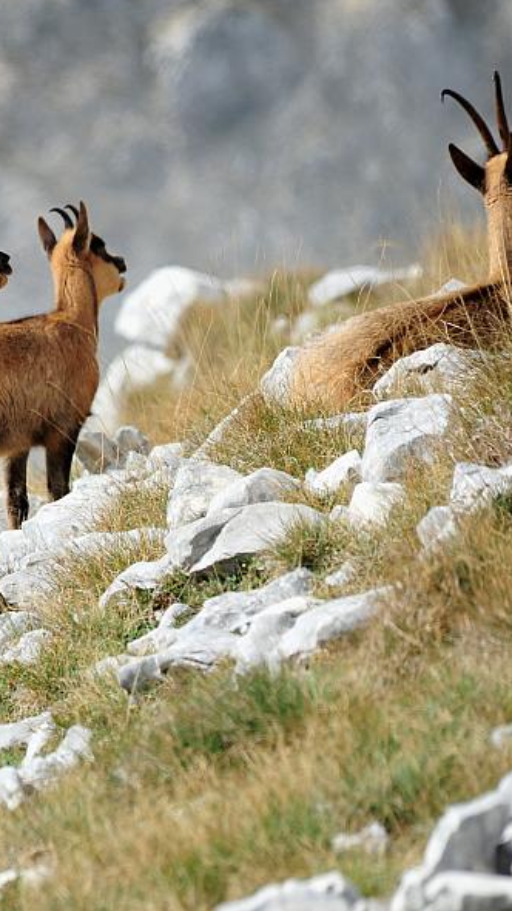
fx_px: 20340
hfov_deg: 1.4
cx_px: -99
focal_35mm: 843
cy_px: 476
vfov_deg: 2.6
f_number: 10
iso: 250
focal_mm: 500
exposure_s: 1/400
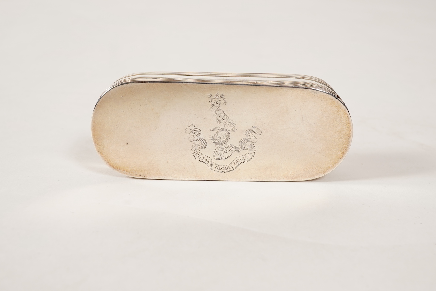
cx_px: 218
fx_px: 545
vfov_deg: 29.9
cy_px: 146
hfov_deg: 43.6
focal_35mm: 45
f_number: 16
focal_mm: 30
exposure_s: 1/125
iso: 400
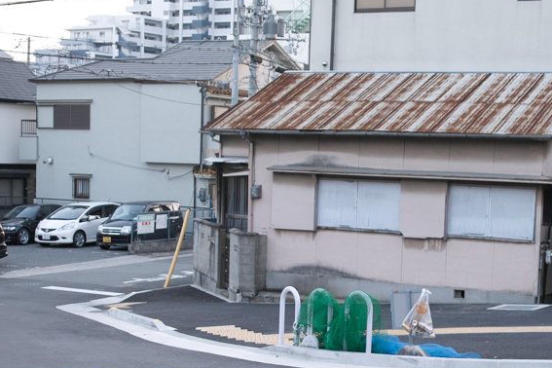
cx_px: 337
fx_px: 1135
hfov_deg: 27.3
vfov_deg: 18.2
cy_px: 318
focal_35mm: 74
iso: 200
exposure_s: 1/40
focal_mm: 24.2
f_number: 2.8
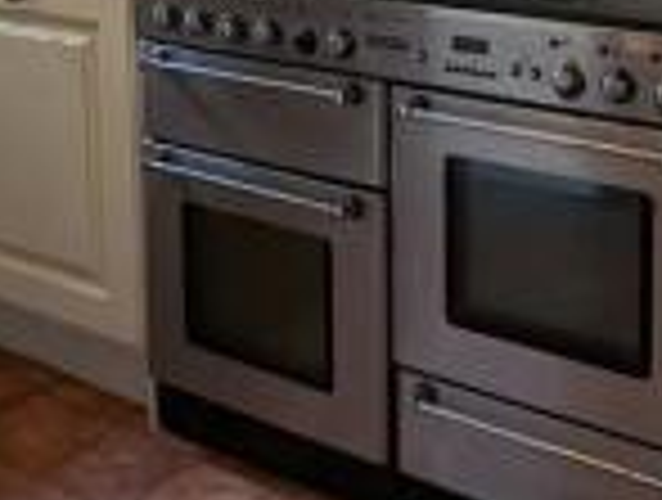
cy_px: -133
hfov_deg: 30.6
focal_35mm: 63
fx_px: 1208
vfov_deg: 21.4
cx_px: 360
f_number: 2.2
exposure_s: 1/100
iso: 56
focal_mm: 2.35
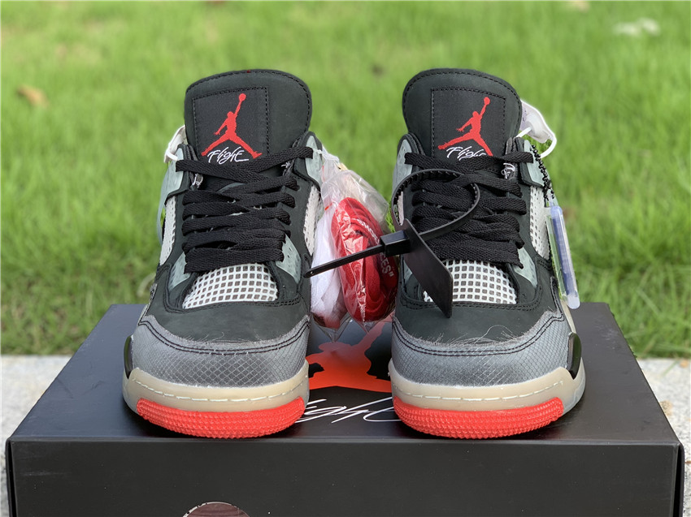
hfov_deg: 36.8
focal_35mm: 52
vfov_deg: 28.0
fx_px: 1038
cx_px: 346
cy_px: 258
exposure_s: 1/122
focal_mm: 6
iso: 16
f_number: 2.4
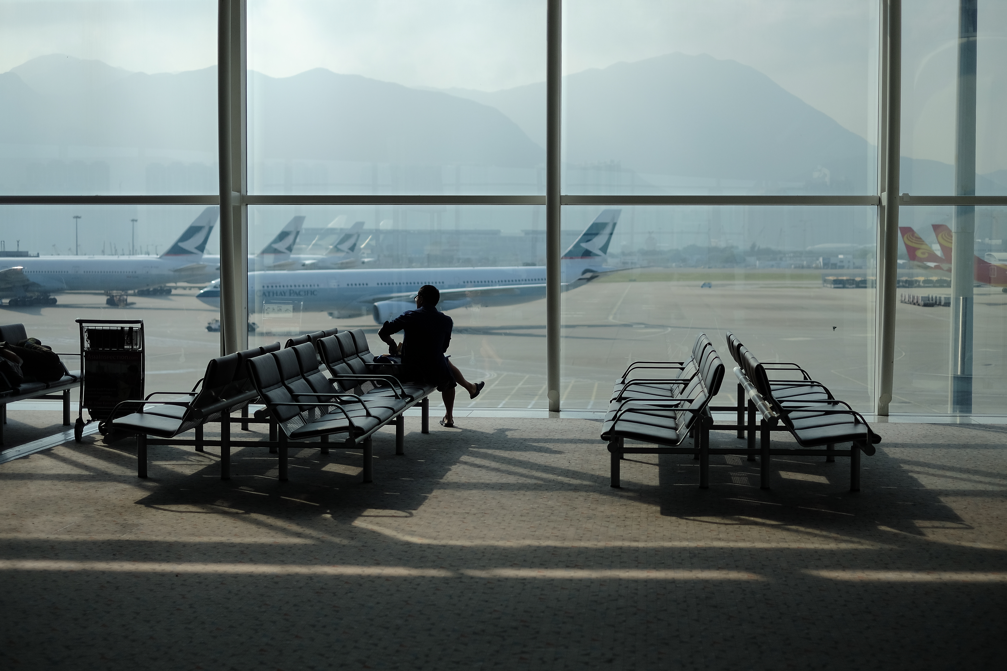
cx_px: 504
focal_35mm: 53
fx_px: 1482
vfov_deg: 25.5
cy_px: 336
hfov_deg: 37.5
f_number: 1.4
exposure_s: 1/4000
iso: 200
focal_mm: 35
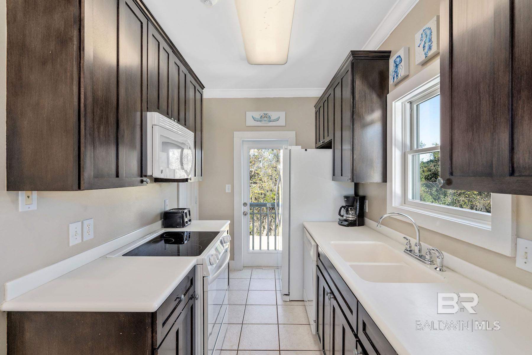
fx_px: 236
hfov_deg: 96.7
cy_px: 178
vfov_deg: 73.7
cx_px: 266
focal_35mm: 16
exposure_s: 1/20
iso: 500
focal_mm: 16
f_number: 8
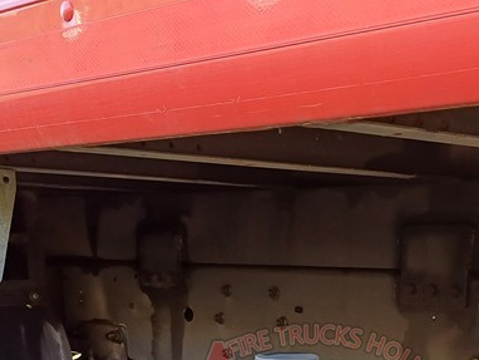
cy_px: 468
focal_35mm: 67
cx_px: 303
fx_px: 928
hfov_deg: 28.8
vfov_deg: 20.1
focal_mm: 4.65
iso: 80
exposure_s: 1/100
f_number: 1.8
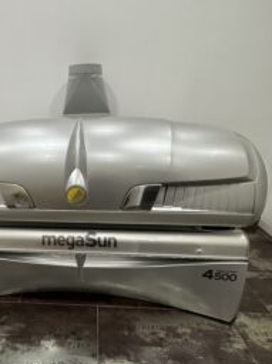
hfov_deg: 58.7
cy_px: 188
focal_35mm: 22
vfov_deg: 76.4
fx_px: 231
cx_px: 77
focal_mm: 2.22
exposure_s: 1/100
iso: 160
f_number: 2.2
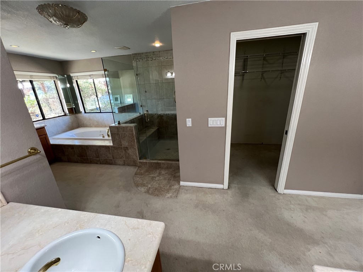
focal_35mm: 13
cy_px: 136
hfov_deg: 106.2
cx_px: 182
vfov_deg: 89.9
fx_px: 136
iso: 250
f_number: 1.8
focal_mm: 1.57
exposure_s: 1/120
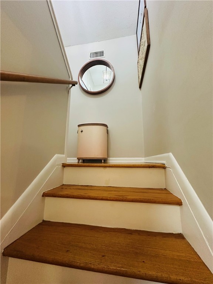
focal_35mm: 14
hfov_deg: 85.7
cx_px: 106
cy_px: 142
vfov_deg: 102.1
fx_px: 115
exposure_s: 1/60
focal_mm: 2.22
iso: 640
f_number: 2.2
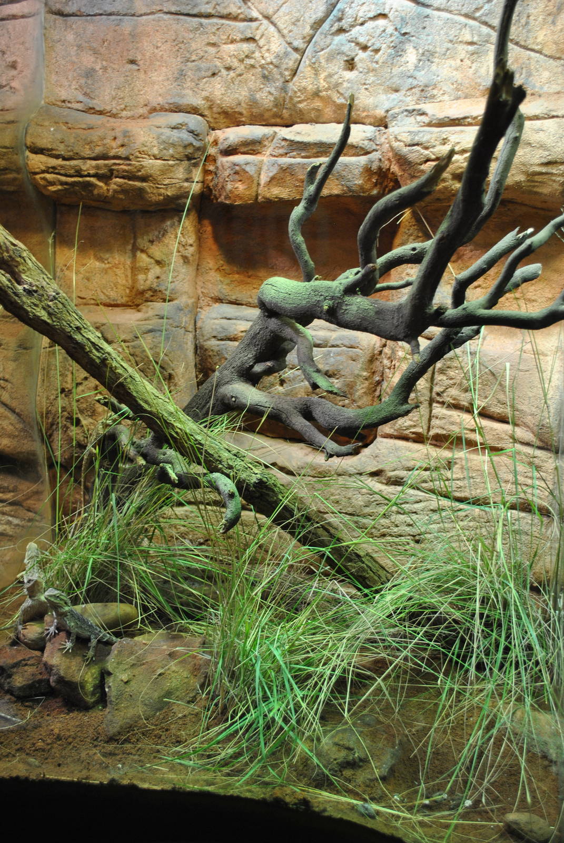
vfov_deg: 46.3
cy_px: 422
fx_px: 984
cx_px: 282
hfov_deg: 32.0
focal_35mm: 42
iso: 250
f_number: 4.5
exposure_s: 1/30
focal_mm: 28
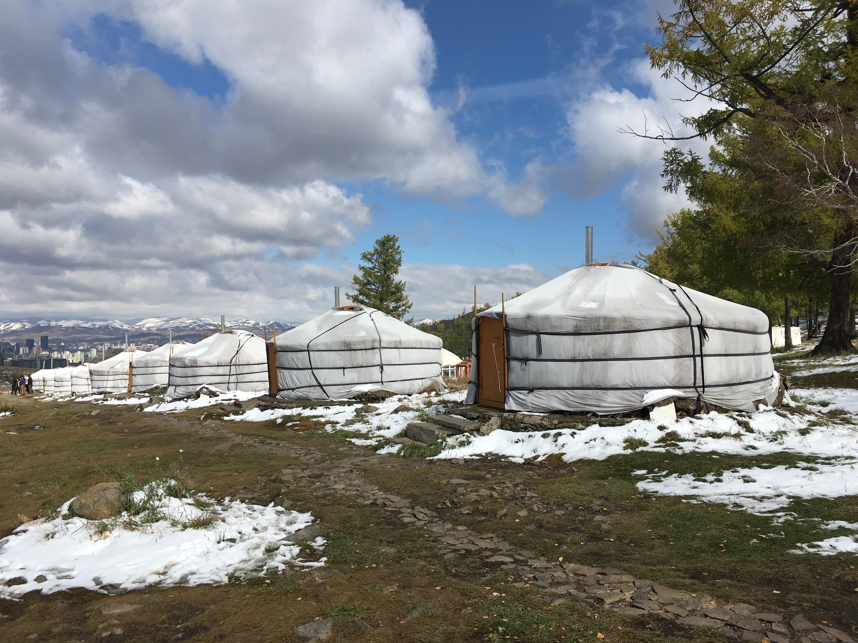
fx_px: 719
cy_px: 322
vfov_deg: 48.2
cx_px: 429
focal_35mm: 29
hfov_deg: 61.7
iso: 25
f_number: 2.2
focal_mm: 4.15
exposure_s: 1/3077
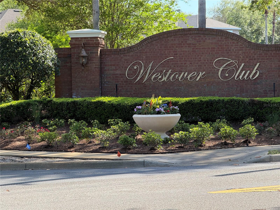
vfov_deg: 12.3
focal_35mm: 120
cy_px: 105
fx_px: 971
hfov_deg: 16.4
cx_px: 140
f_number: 2.8
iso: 64
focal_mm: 15.66
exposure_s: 1/314
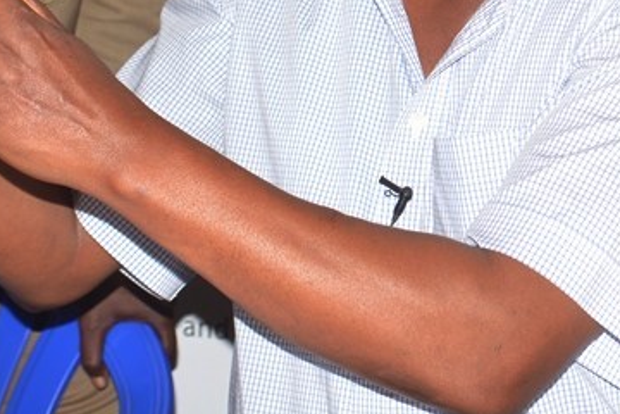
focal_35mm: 138
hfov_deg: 14.8
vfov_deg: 9.8
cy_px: -36
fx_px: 2376
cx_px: 420
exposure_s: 1/125
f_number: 5.3
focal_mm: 40
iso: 400
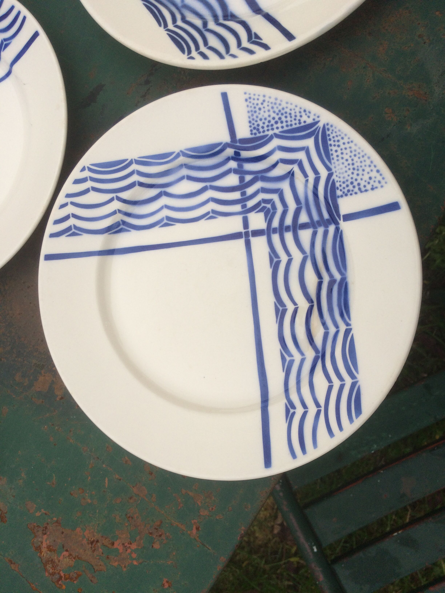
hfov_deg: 48.2
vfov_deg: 61.7
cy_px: 296
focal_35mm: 29
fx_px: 497
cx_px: 222
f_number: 2.2
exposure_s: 1/120
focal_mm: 4.15
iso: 64
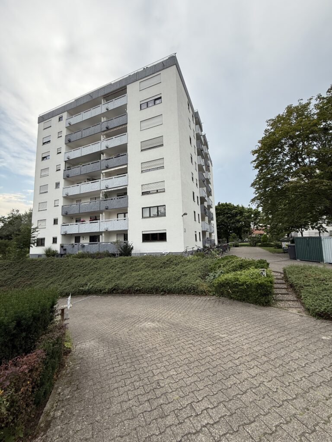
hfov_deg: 85.7
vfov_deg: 102.1
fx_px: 179
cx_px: 166
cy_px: 221
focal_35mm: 14
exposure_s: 1/405
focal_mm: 2.22
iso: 50
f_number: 2.2
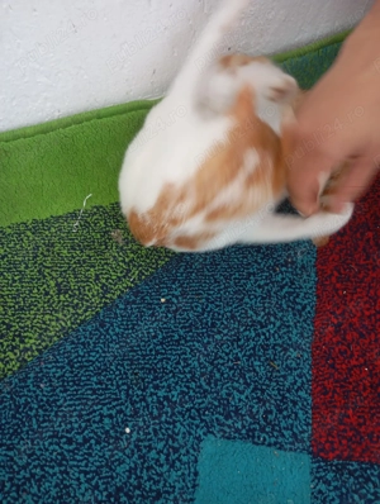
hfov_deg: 49.9
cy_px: 252
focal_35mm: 28
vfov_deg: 63.4
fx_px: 409
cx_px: 190
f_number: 1.8
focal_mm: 4.27
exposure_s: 1/33.3
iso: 1056
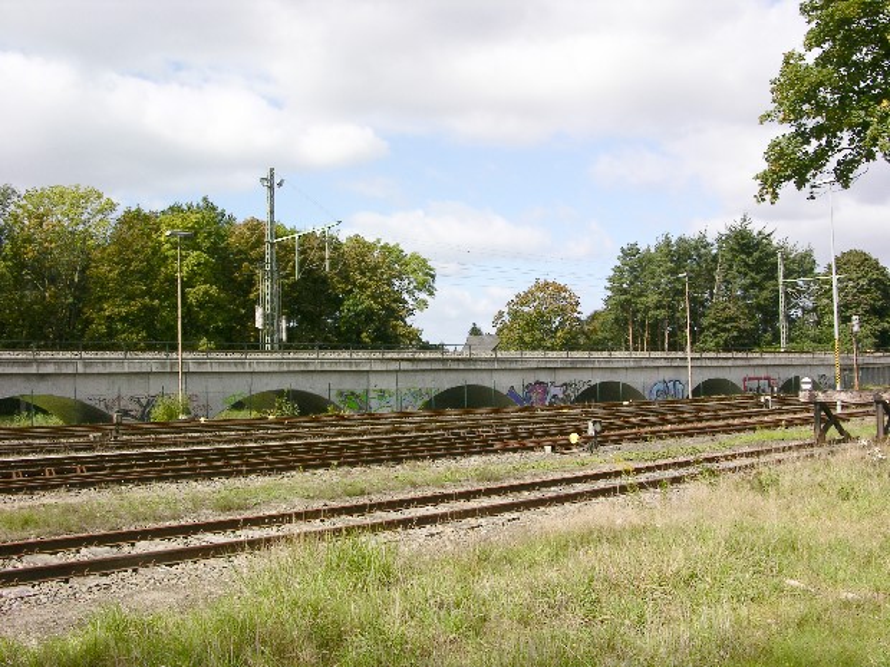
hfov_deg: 52.6
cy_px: 334
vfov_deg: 40.7
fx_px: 900
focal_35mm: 35
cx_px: 445
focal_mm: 8.9
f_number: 8
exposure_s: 1/124
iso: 50
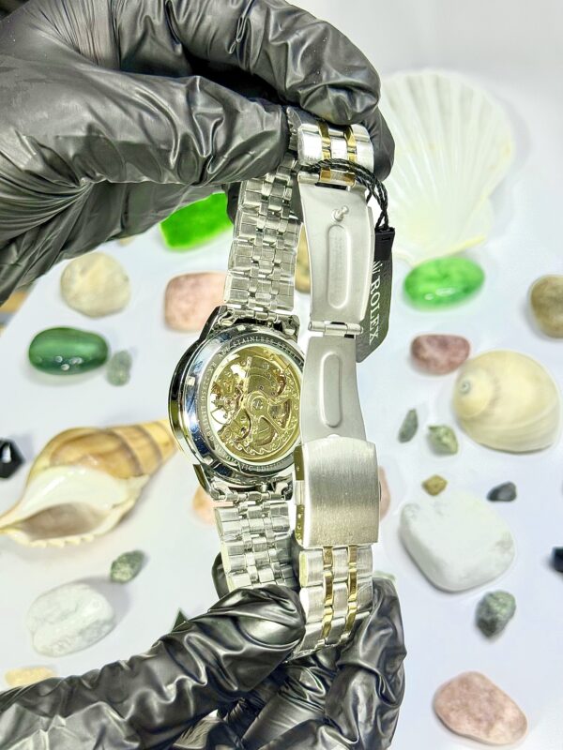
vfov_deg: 39.7
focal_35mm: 48
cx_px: 282
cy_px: 375
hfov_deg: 30.3
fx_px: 1041
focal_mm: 6.76
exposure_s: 1/100
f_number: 1.78
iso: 64
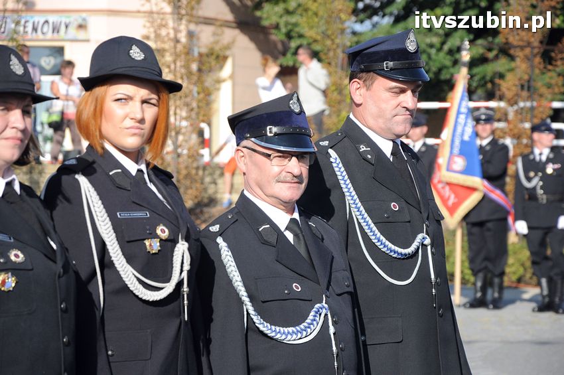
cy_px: 188
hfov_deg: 13.1
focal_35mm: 158
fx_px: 2465
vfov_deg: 8.7
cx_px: 282
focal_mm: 105
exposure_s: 1/800
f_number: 7.1
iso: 400
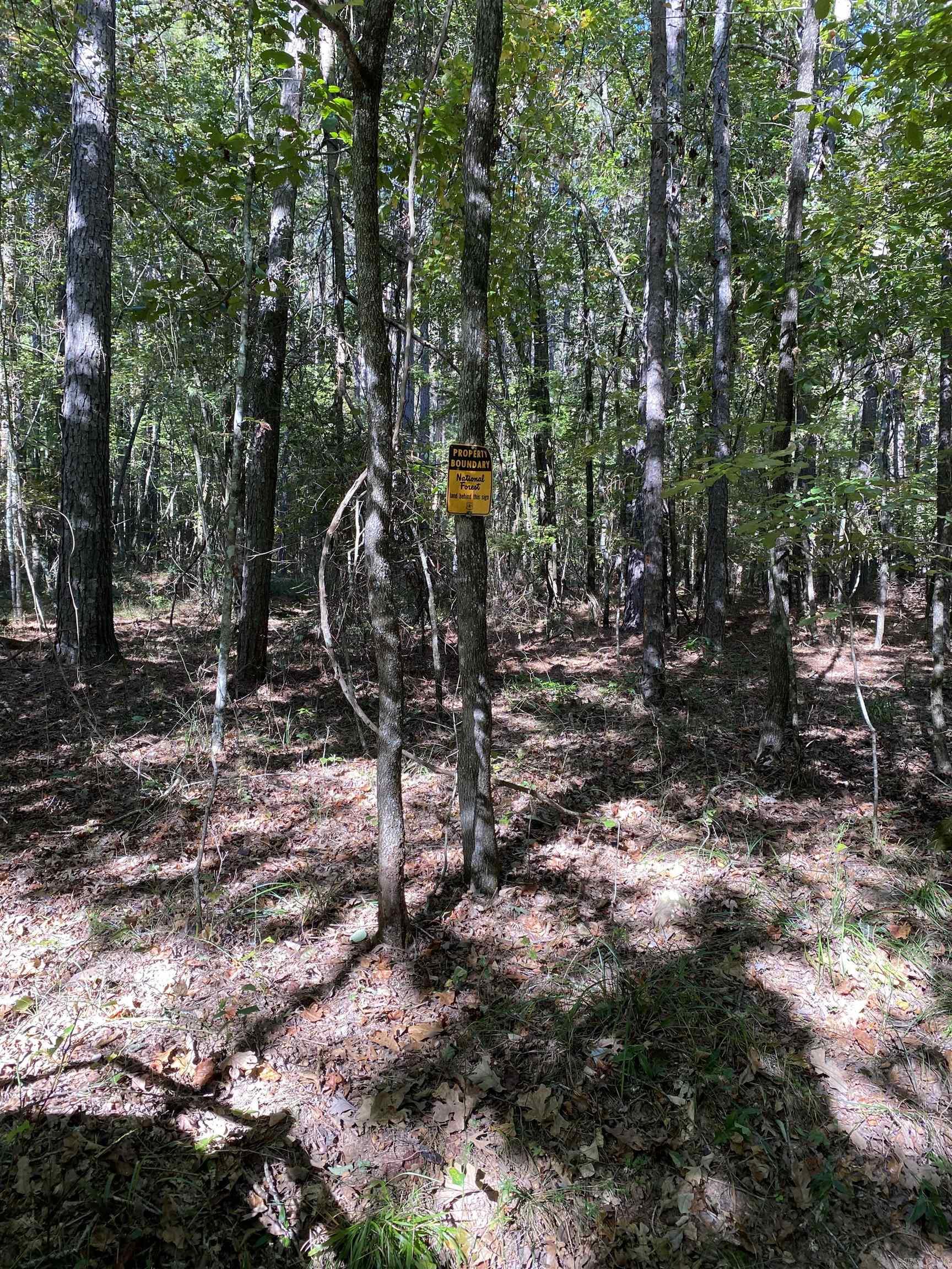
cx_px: 476
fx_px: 953
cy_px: 634
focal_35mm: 26
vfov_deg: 67.3
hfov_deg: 53.1
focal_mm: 4.25
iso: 50
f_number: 1.8
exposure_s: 1/122
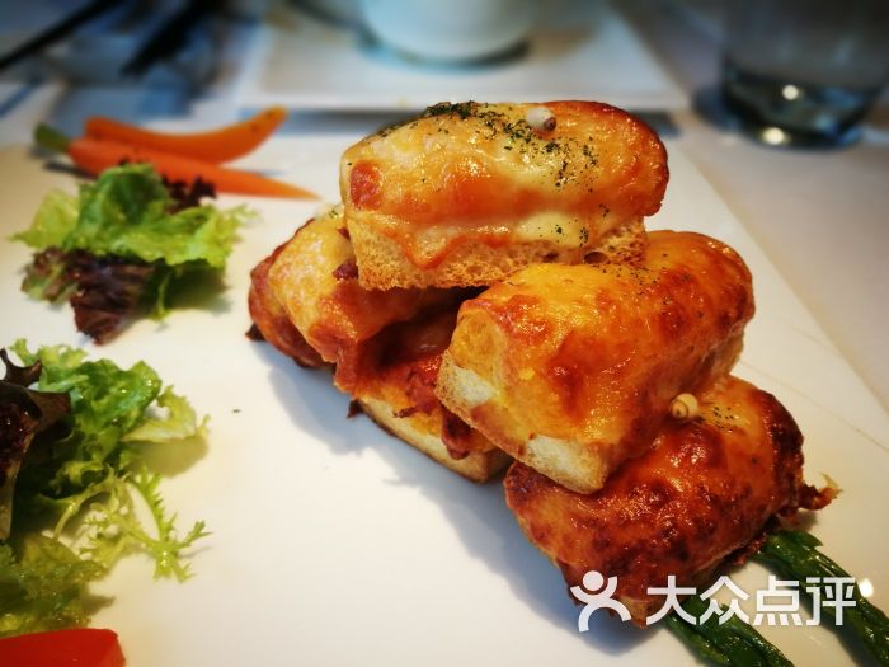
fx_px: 693
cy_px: 334
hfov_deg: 65.3
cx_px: 444
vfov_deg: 51.4
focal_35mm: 27
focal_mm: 4.5
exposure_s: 1/50
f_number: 4
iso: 125
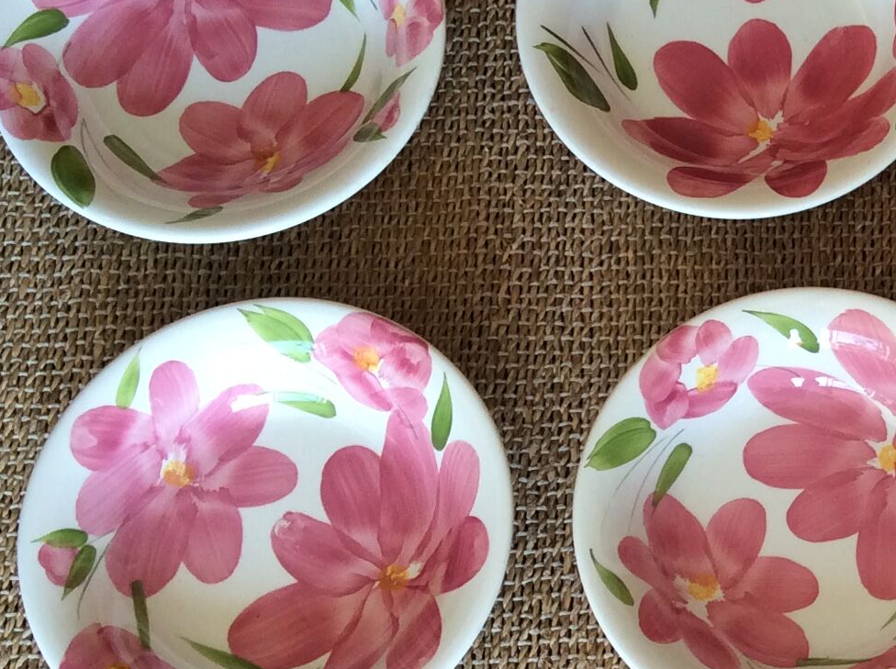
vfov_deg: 17.3
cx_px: 963
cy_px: 393
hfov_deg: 21.9
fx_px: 2197
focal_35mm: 85
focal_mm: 3.3
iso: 32
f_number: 2.4
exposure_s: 1/50
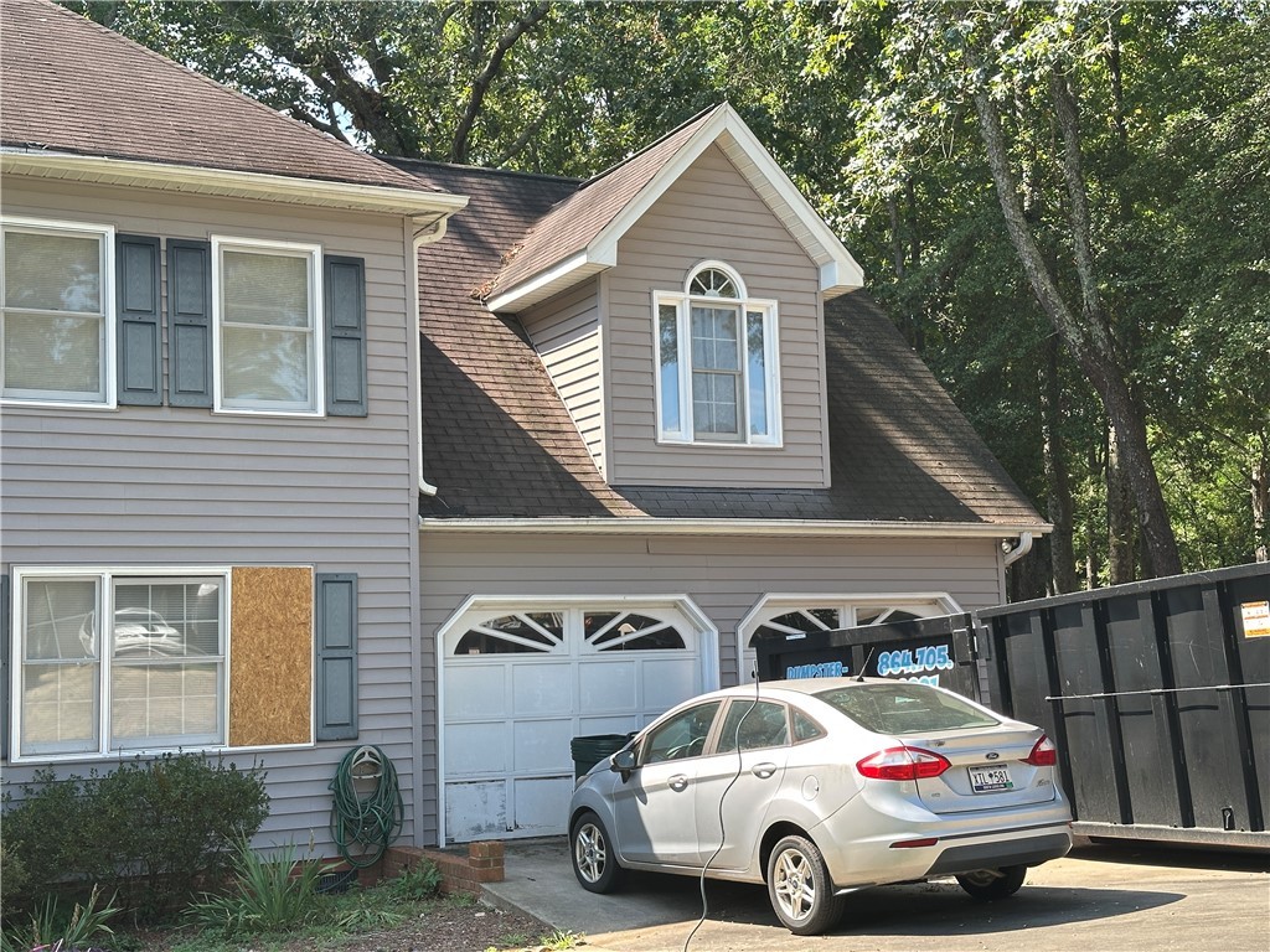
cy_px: 476
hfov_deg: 39.7
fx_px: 1761
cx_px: 635
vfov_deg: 30.3
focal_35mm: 48
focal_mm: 6.86
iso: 64
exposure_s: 1/555
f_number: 1.78
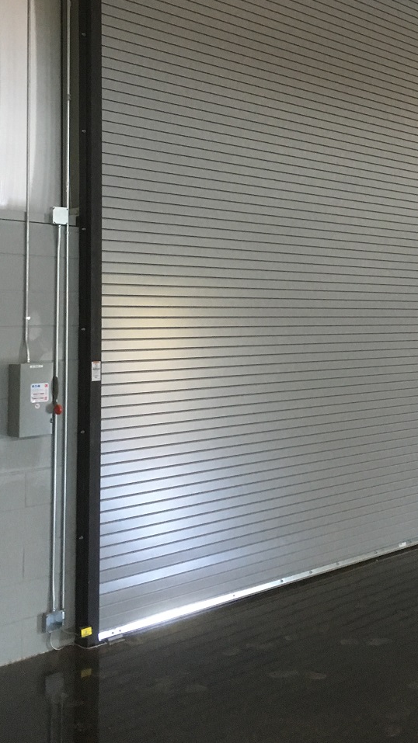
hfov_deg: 26.9
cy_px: 250
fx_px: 867
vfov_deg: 45.7
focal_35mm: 44
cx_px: 295
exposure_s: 1/17
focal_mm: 4.15
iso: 200
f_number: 2.2
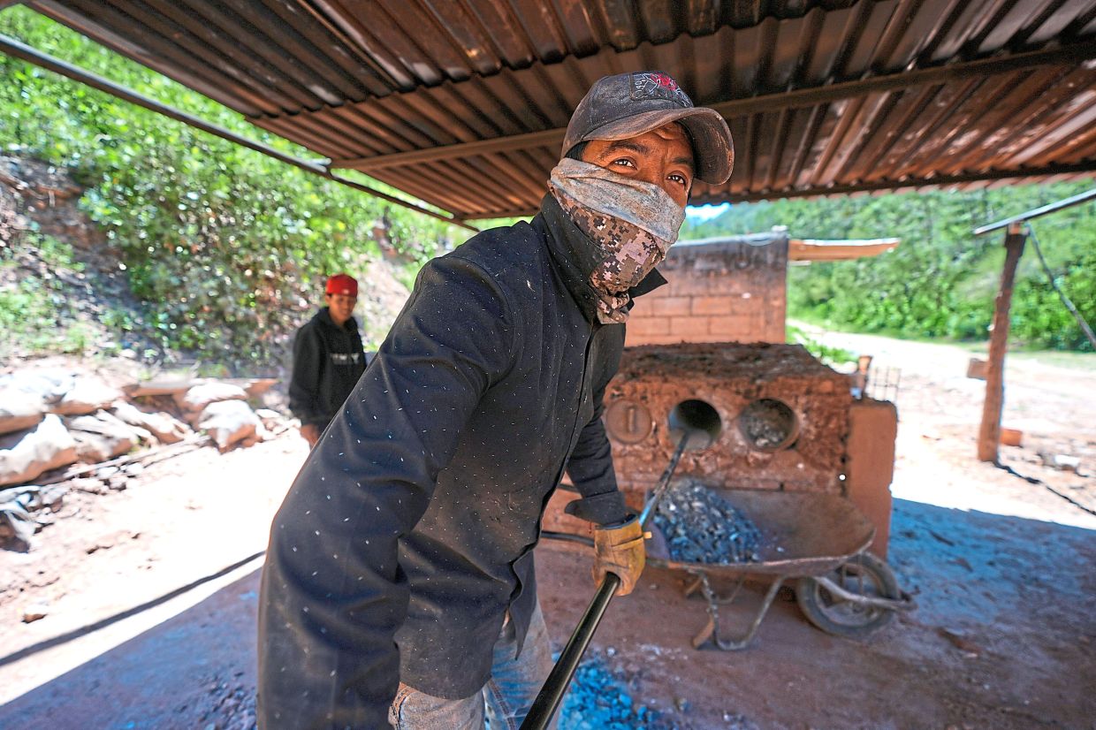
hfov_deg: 96.8
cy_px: 365
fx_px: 487
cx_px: 548
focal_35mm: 16
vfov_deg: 73.7
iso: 200
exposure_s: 1/640
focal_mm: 16
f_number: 3.2
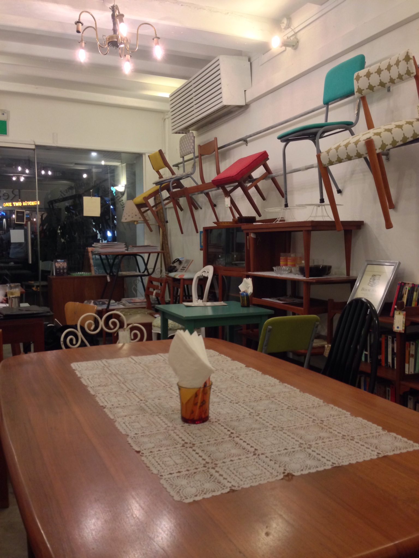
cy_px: 279
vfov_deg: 55.4
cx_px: 210
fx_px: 533
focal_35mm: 33
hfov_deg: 42.9
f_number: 2.4
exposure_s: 1/20
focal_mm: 4.12
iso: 200
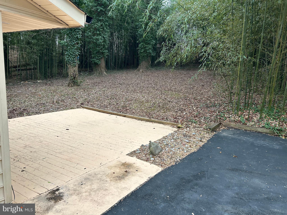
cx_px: 144
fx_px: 216
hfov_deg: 67.3
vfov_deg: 53.1
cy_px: 108
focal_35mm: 26
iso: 50
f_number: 1.5
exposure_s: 1/439
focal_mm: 5.7
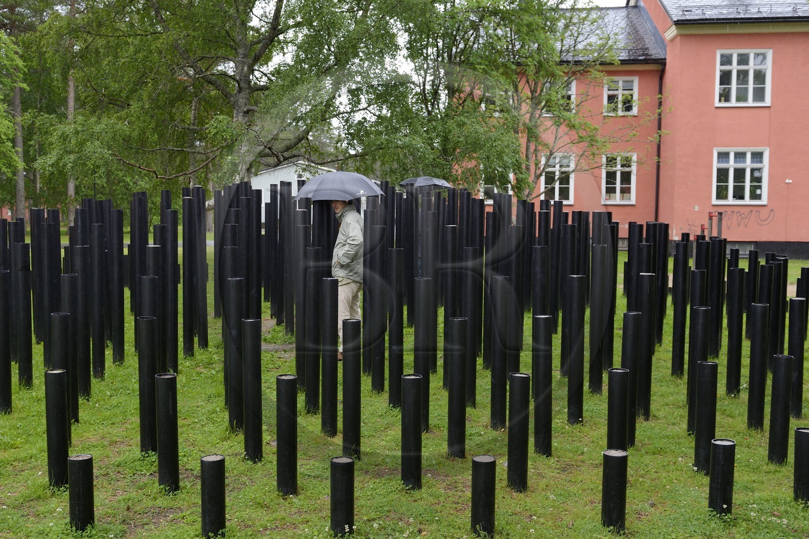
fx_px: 696
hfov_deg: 60.3
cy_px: 270
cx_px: 404
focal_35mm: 31
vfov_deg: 42.3
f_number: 5
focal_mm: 31
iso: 800
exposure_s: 1/160
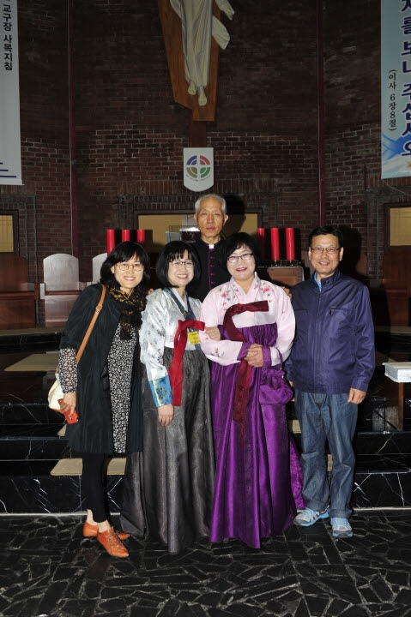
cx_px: 206
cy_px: 308
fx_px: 600
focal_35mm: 35
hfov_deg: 37.8
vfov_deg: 54.5
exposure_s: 1/60
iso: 200
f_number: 6.3
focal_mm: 35
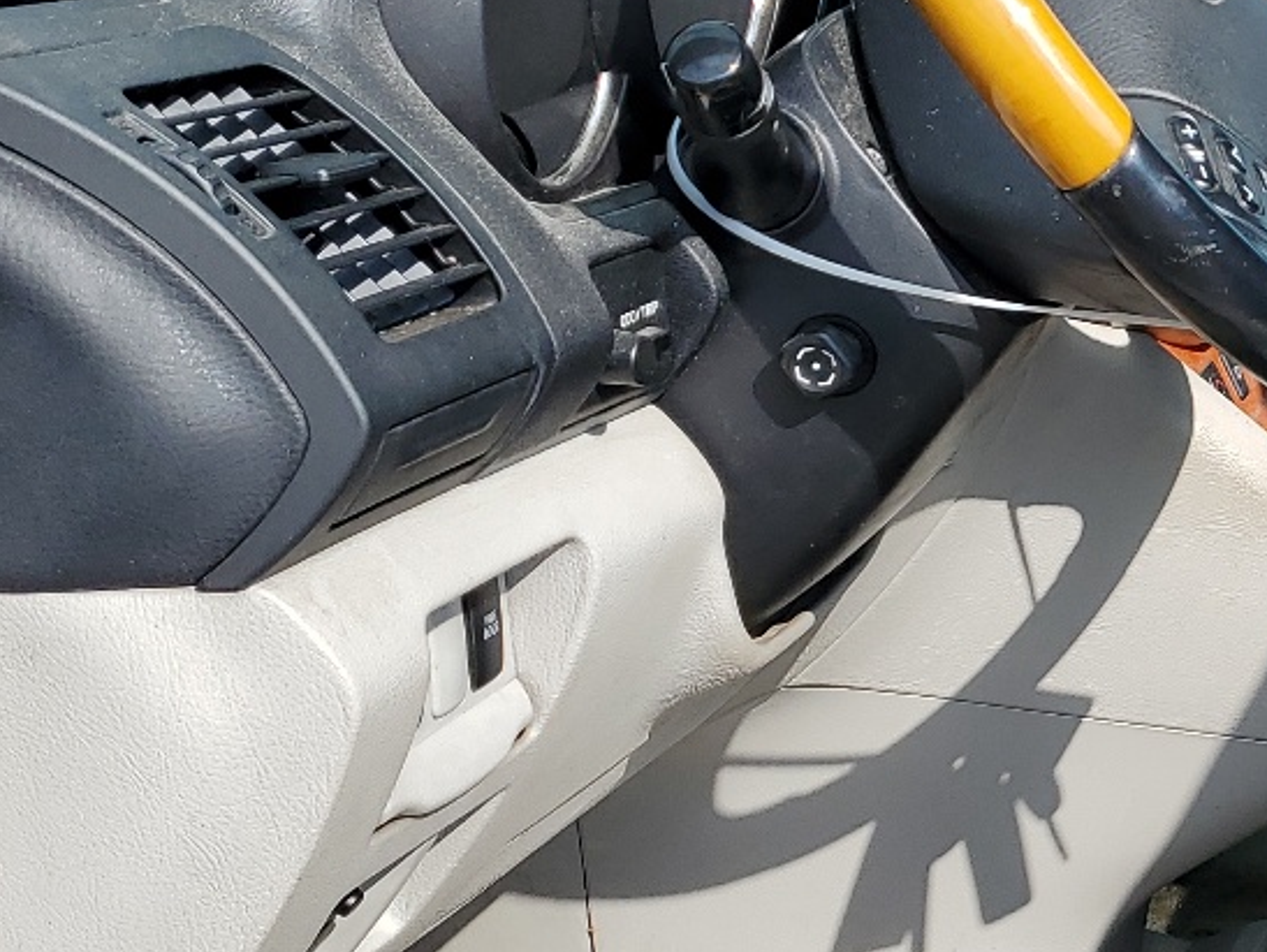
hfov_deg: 23.6
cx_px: 1478
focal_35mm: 76
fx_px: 2784
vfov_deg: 19.4
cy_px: 507
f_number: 1.5
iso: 50
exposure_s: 1/1667
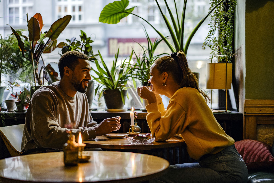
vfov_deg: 24.6
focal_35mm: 55
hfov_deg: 36.2
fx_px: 419
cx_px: 137
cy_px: 92
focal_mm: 55
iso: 500
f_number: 1.8
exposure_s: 1/160
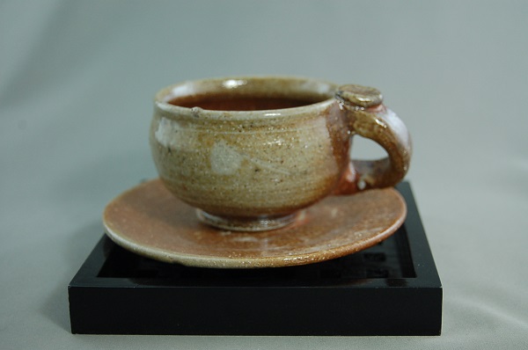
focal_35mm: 60
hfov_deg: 33.4
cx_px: 264
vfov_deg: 22.5
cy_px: 175
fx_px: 879
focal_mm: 40
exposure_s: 1/30
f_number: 5
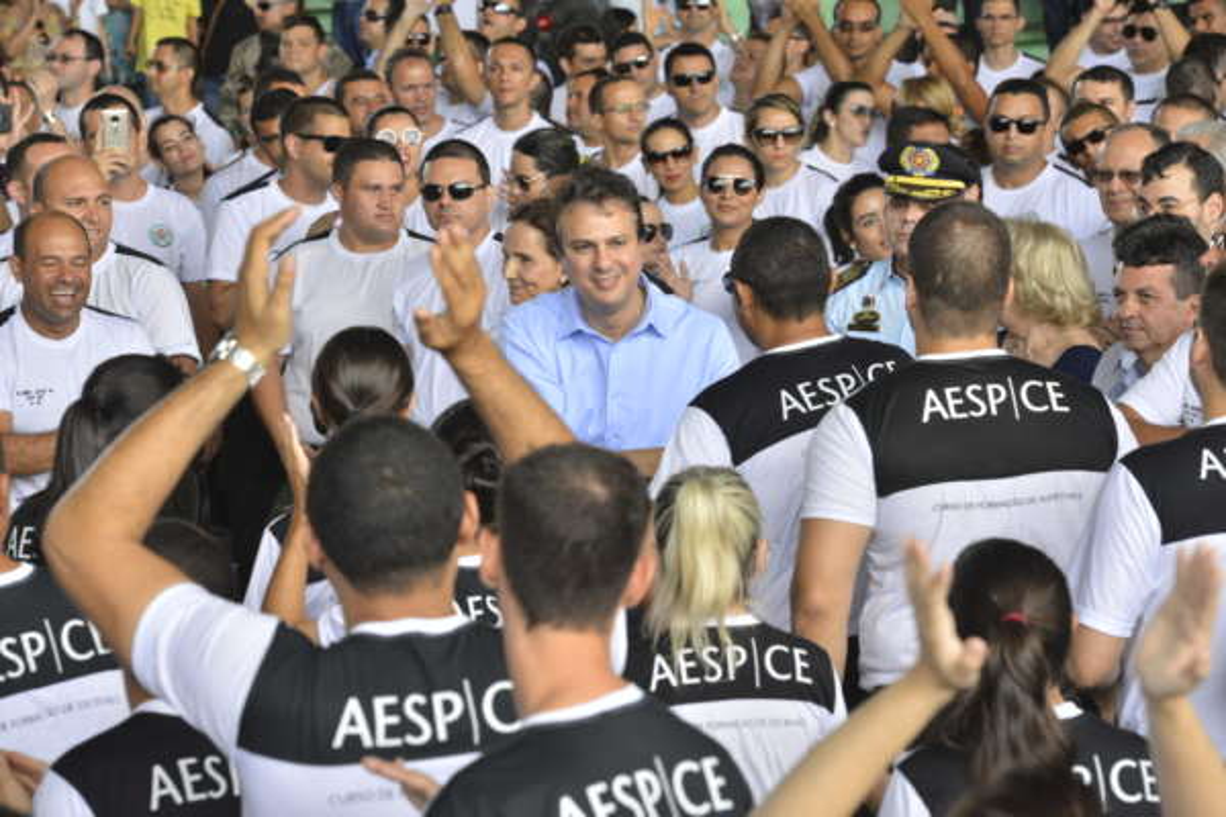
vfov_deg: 10.2
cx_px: 613
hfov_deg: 15.2
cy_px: 408
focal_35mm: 135
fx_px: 4597
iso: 1000
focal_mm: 135
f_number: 8
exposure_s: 1/320
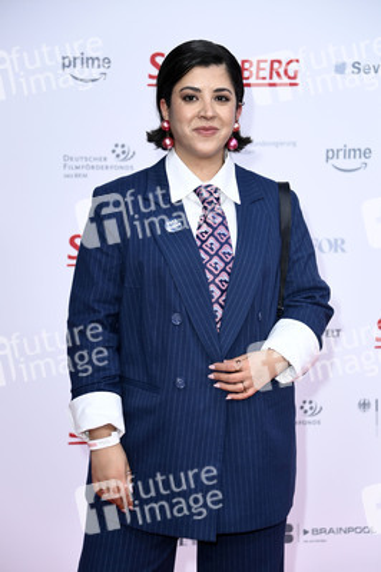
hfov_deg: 13.9
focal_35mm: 98
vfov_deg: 20.8
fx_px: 1558
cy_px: 286
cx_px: 190
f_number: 5.3
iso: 800
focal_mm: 98
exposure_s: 1/250
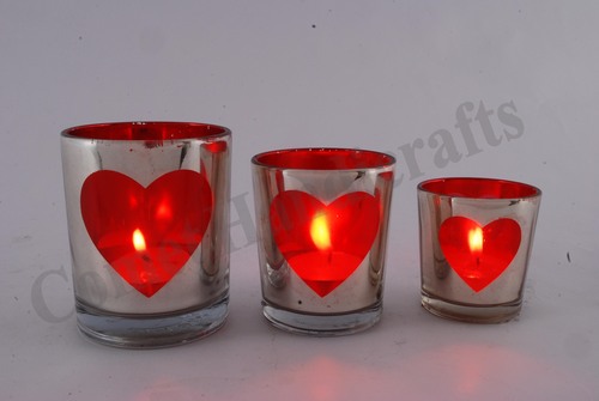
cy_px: 200
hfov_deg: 49.5
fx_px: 650
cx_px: 300
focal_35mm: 39
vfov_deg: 34.3
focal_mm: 26
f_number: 25
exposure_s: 1
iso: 200
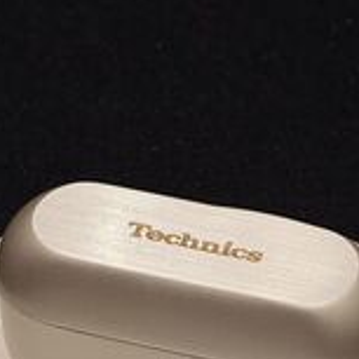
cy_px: 443
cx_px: 214
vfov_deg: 7.4
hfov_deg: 7.4
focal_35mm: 236
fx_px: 2769
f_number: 1.8
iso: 640
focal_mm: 12.28
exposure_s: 1/100
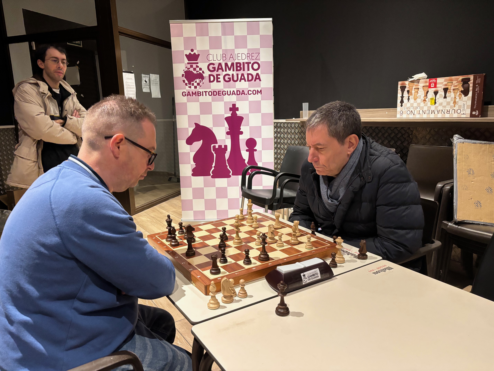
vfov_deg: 53.1
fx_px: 371
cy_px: 186
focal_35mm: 26
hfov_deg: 67.3
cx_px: 247
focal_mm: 5.96
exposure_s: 1/50
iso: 500
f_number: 1.6
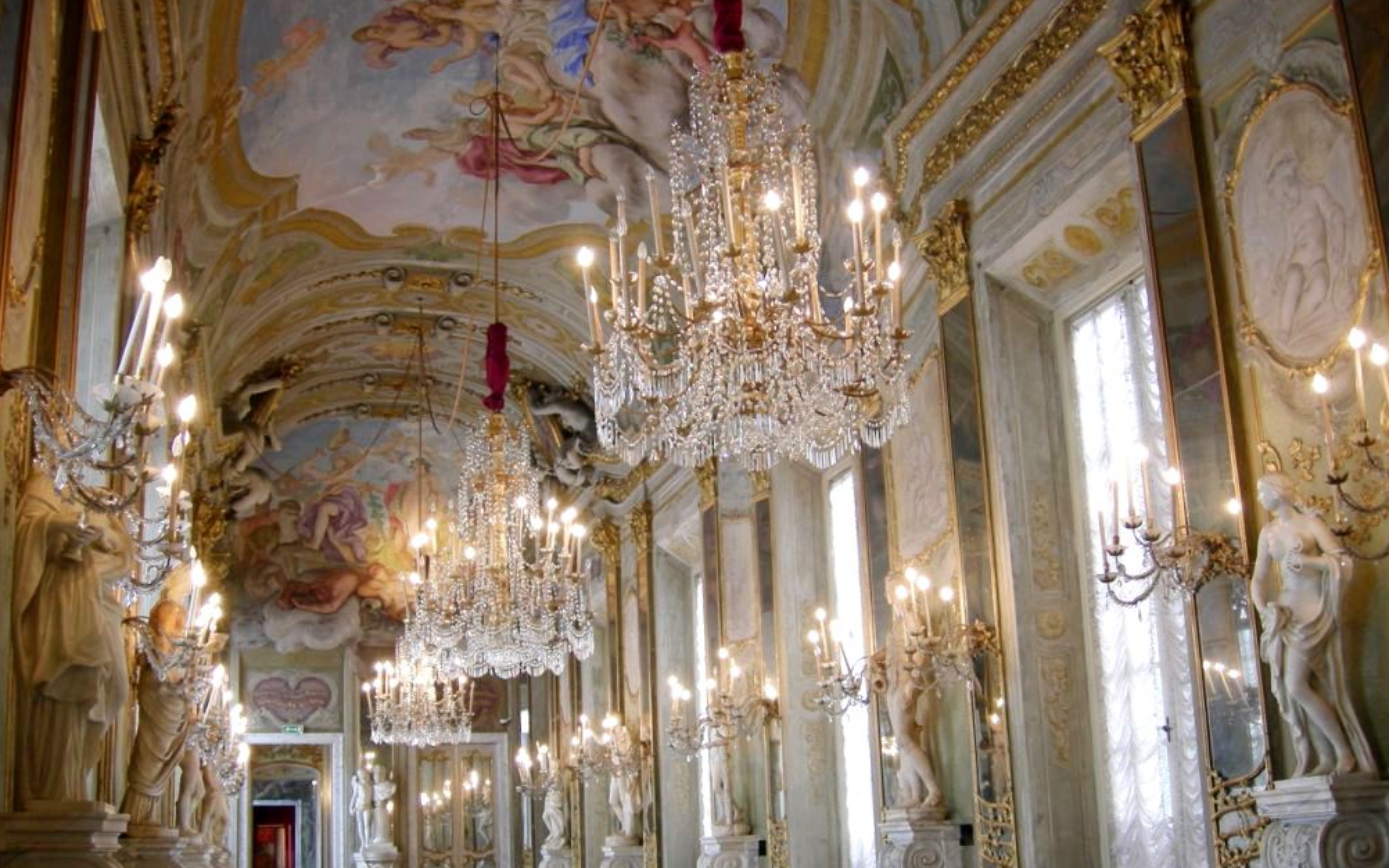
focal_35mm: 39
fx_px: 1476
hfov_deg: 50.4
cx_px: 693
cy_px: 480
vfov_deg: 32.7
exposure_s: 1/4.3
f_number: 2.7
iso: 64
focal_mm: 7.5
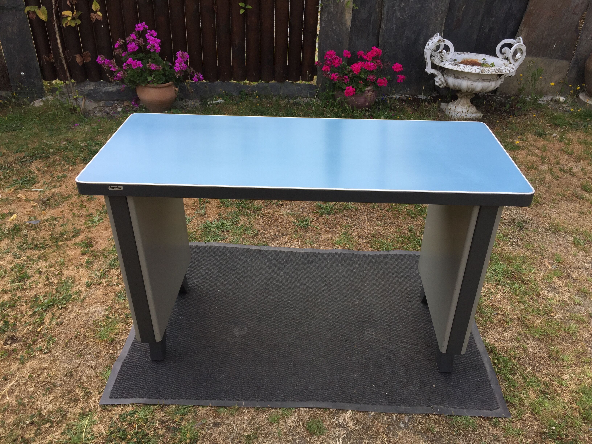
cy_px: 222
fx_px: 496
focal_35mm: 29
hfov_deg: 61.7
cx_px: 296
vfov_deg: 48.2
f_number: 2.2
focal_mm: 4.15
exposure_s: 1/824
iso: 32
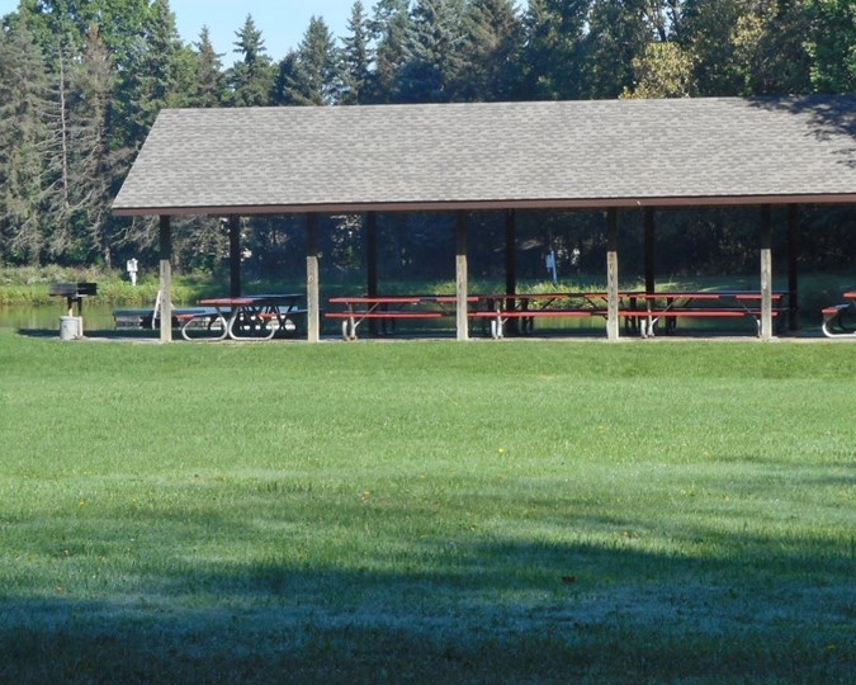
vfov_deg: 10.2
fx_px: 3825
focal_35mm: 151
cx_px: 558
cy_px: 304
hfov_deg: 12.8
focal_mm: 18.2
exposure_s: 1/200
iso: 80
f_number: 5.8
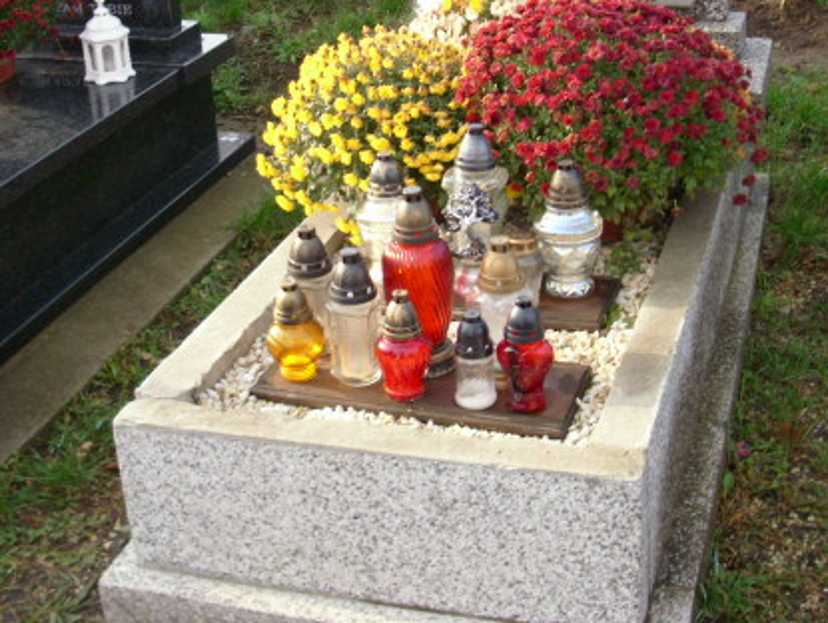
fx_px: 1365
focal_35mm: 57
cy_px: 182
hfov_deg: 33.7
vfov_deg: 25.5
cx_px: 447
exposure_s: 1/209
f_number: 2.8
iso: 50
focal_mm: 6.2
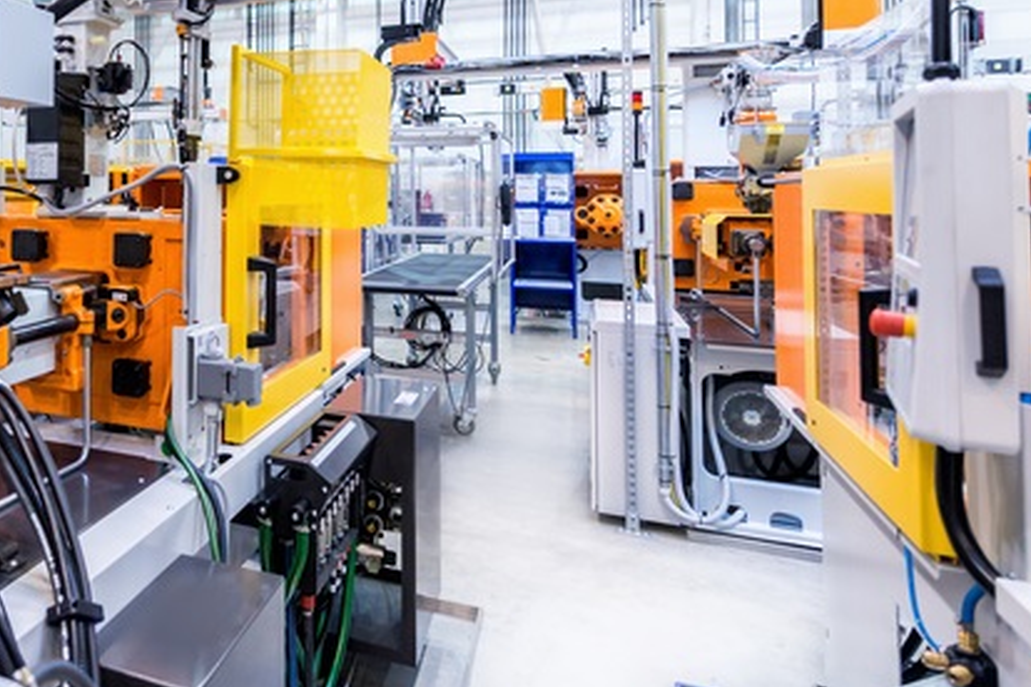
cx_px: 177
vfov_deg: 44.9
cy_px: 178
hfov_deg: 59.2
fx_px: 802
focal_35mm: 28
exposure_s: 1/200
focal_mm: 16
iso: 1000
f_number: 3.2
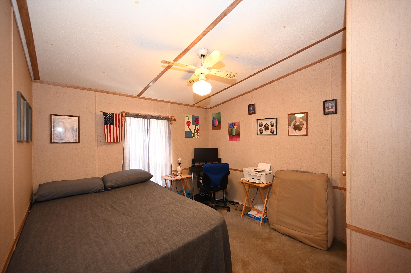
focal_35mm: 14
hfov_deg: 104.3
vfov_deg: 81.1
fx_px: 160
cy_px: 136
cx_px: 206
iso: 2000
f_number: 4
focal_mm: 14
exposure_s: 1/60
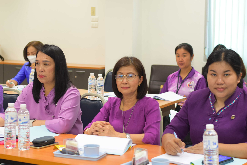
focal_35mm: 75
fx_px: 515
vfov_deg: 18.2
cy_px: 82
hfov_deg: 27.0
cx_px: 124
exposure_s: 1/60
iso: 500
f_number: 4
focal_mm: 50
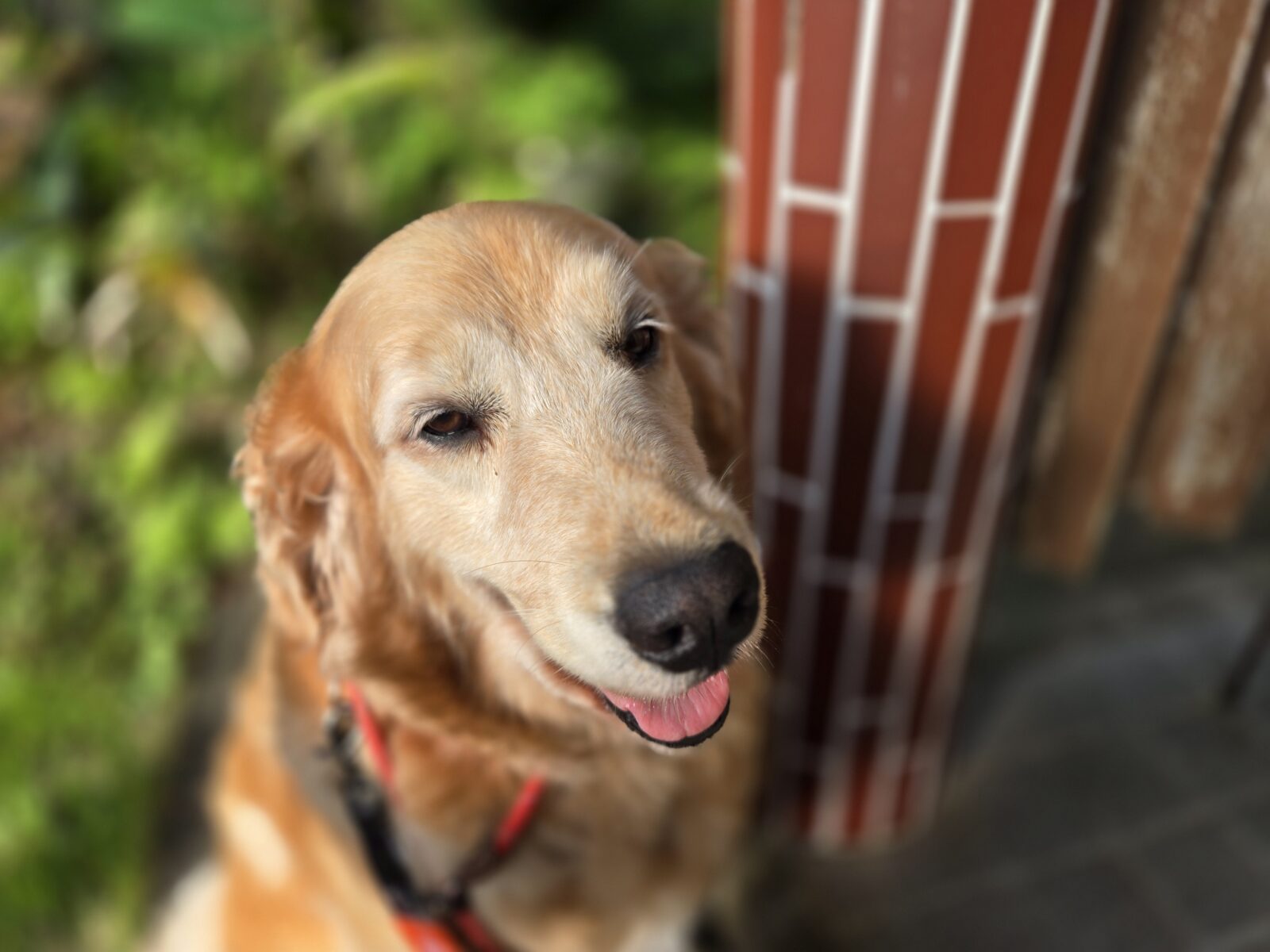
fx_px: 844
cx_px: 635
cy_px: 476
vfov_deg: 58.9
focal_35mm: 23
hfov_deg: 73.9
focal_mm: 5.4
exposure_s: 1/273
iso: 25
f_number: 1.8
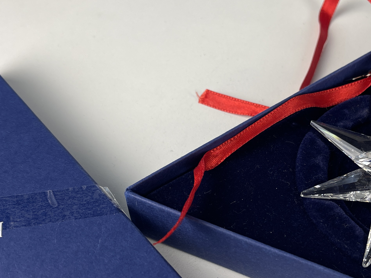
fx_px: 568
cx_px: 234
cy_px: 175
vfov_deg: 27.4
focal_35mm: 53
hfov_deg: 35.9
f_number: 1.6
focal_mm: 5.1
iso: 32
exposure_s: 1/104
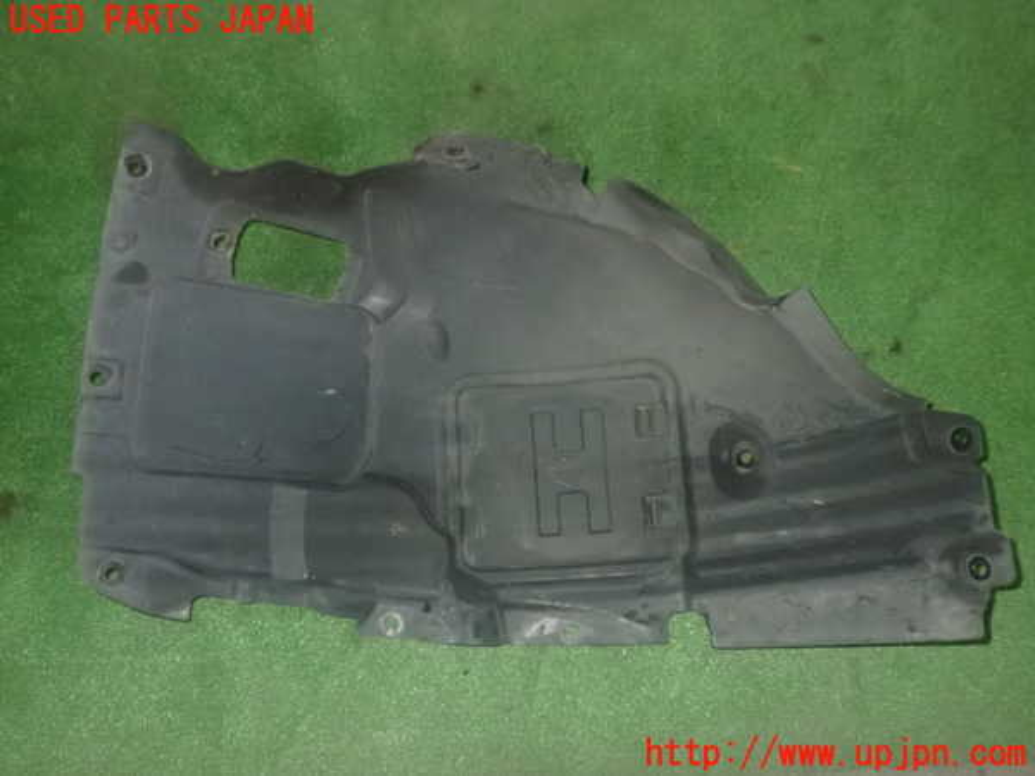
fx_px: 1076
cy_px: 388
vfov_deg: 39.7
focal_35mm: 36
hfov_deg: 51.4
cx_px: 518
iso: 1600
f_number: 7.1
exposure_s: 1/40
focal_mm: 6.37
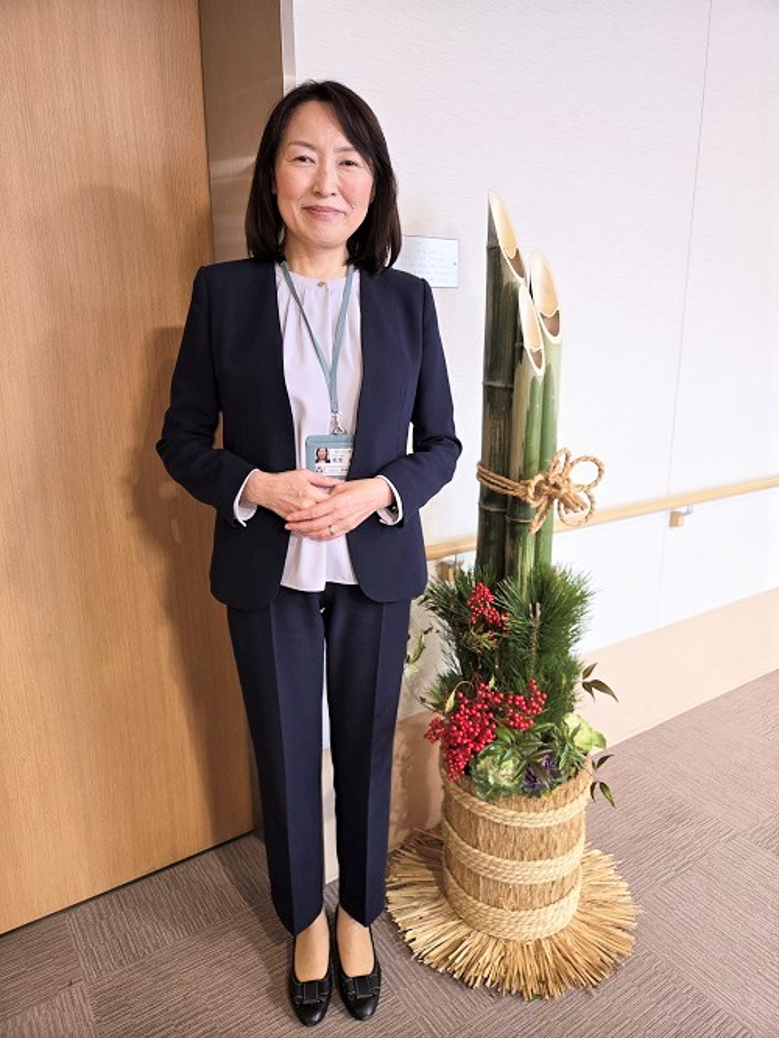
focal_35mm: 23
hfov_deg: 58.9
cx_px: 390
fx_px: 690
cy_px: 519
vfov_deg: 73.9
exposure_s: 1/20
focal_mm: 5.4
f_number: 1.8
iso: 125
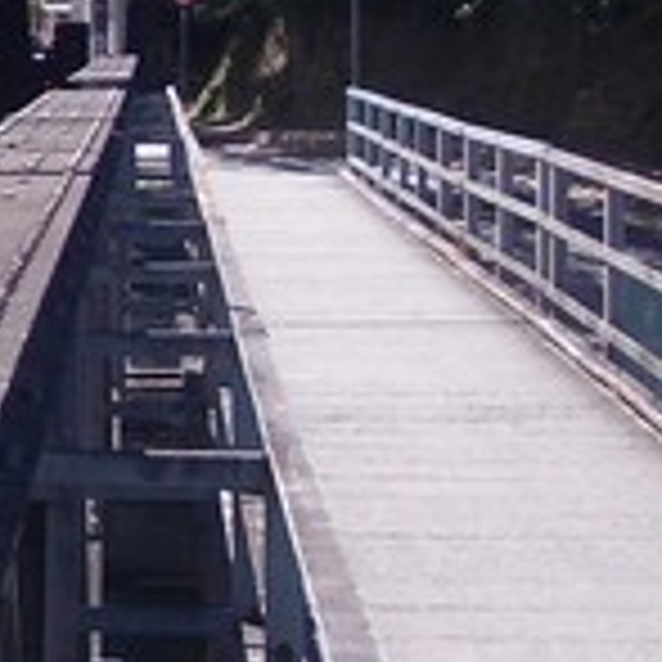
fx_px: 3786
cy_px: 95
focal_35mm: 175
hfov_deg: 9.3
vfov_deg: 10.0
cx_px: -689
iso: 80
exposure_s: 1/160
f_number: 6.2
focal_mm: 5.3
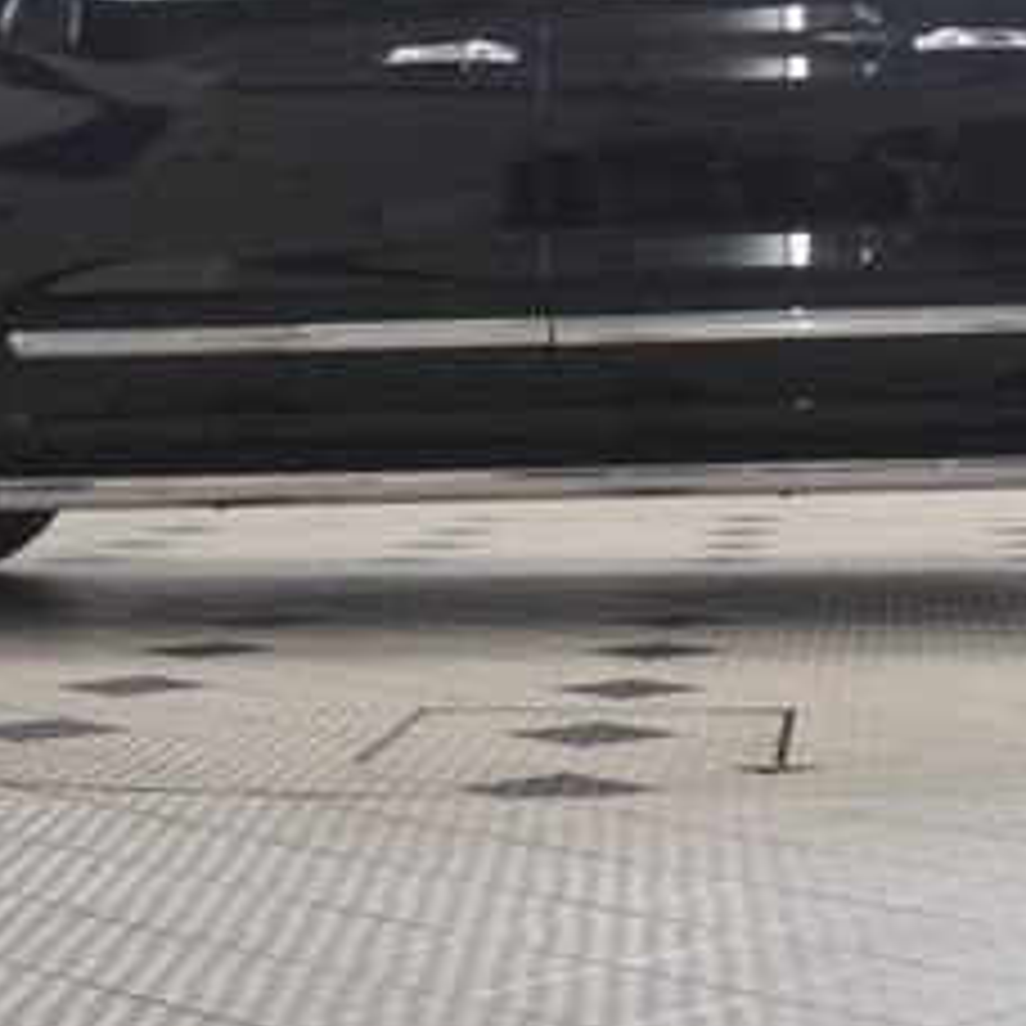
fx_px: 2884
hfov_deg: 20.1
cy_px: 187
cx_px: 706
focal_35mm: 86
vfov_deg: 19.9
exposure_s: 1/60
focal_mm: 24
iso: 900
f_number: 4
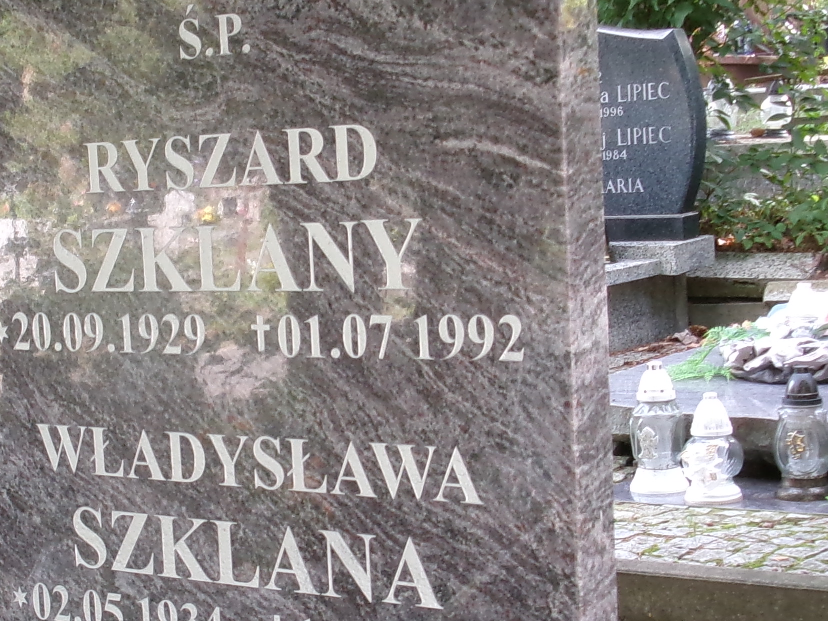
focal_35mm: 78
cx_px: 184
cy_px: 378
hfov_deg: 24.7
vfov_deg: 18.9
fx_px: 1866
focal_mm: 5.1
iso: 131
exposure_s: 1/34
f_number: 3.9
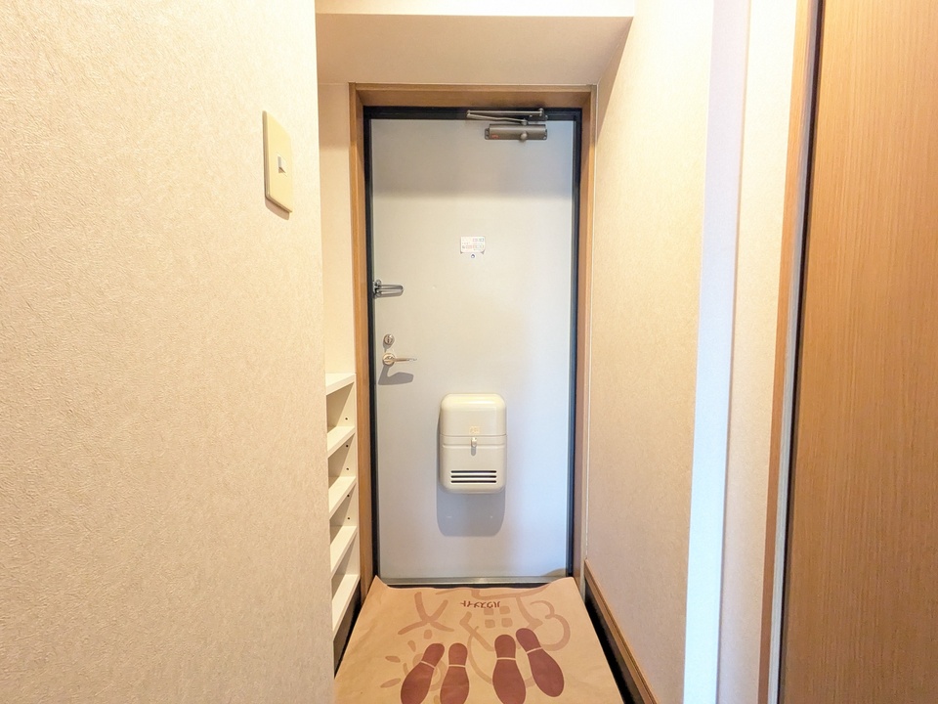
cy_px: 352
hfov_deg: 102.1
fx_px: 379
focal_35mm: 14
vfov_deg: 85.7
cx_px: 469
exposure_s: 1/24
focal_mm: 1.83
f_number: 2.2
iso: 1313
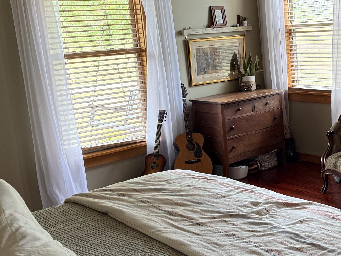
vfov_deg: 27.0
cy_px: 102
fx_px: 532
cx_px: 278
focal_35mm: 54
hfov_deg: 34.4
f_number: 1.78
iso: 250
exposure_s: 1/60
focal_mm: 6.76
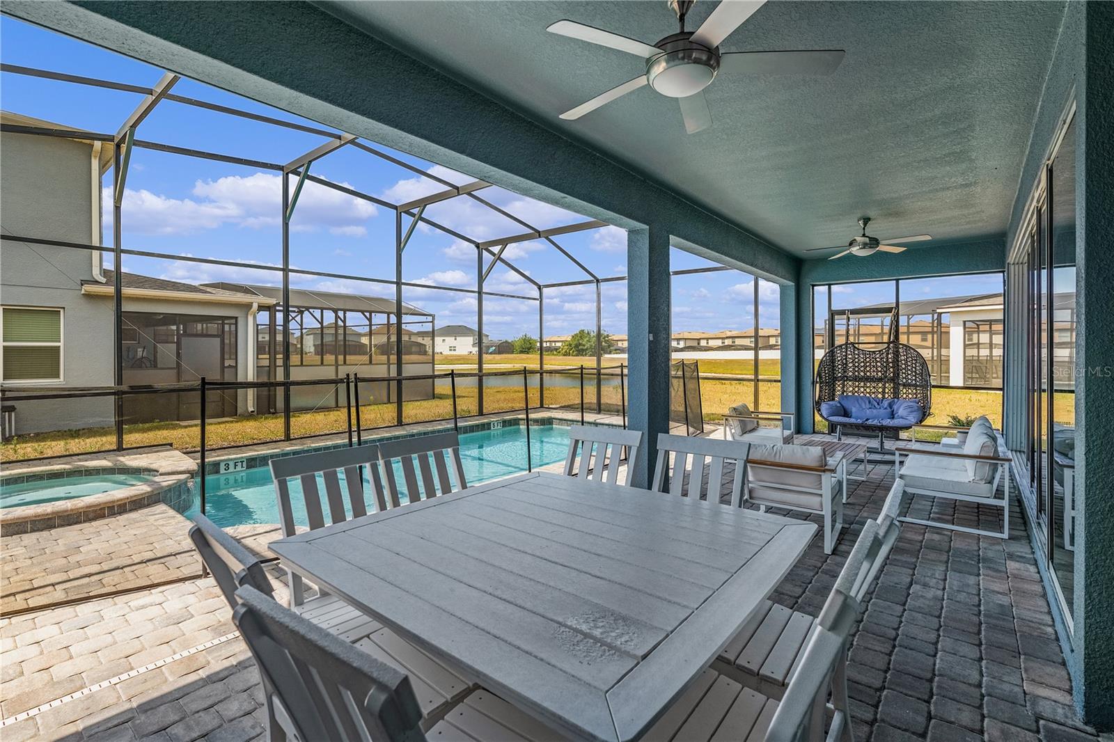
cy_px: 371
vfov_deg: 73.7
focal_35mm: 16
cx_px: 557
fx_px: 495
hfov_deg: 96.7
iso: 100
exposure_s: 1/160
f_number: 6.3
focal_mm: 16
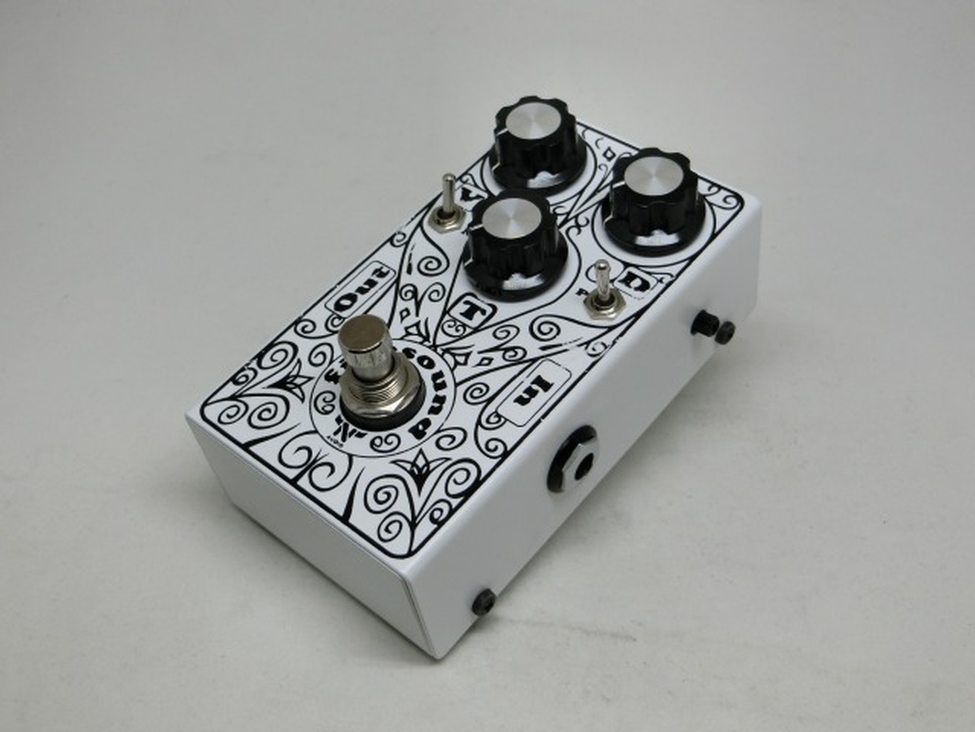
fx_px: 1267
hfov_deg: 42.1
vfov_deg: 32.2
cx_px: 488
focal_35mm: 45
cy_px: 366
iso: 80
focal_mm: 8
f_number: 4.4
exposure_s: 1/125
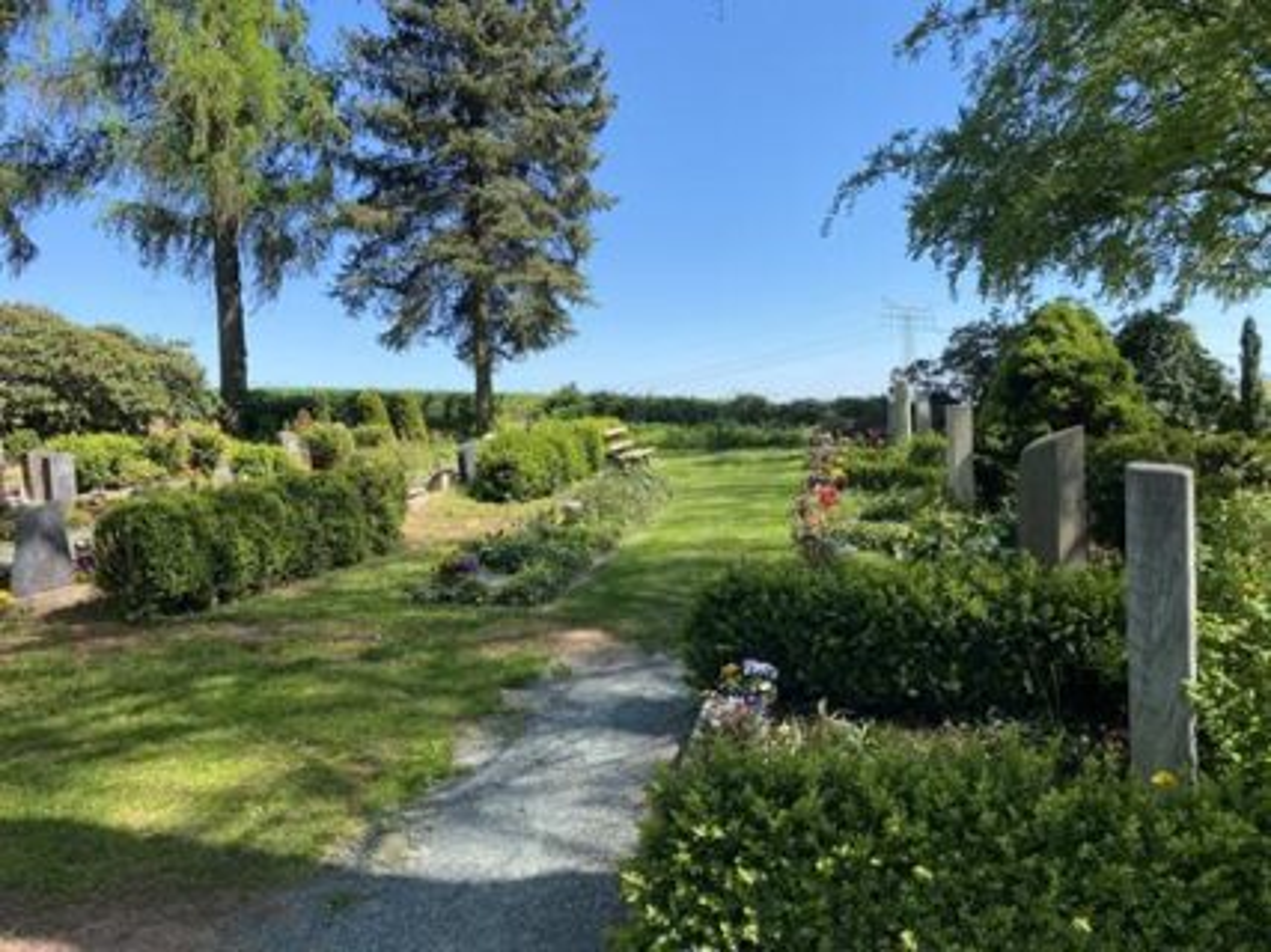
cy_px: 476
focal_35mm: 26
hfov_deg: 67.3
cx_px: 636
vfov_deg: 53.0
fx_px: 954
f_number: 1.8
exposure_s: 1/1114
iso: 32
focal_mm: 4.25
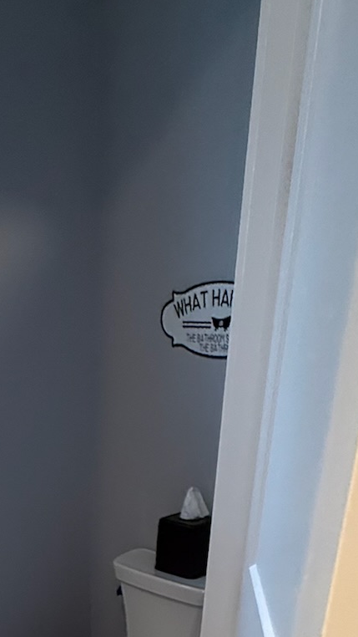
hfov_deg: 29.0
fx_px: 691
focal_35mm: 41
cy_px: 772
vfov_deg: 37.1
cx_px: 168
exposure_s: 1/60
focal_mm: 2.22
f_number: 2.2
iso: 250
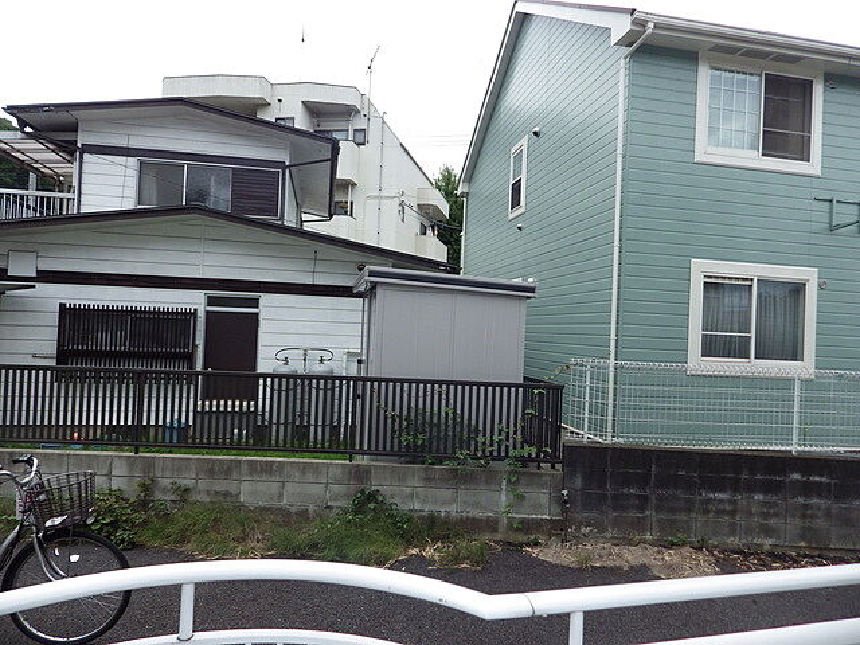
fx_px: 547
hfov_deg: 76.4
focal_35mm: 22
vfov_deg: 61.1
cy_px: 322
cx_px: 430
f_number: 3.1
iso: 100
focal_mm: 4
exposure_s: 1/800
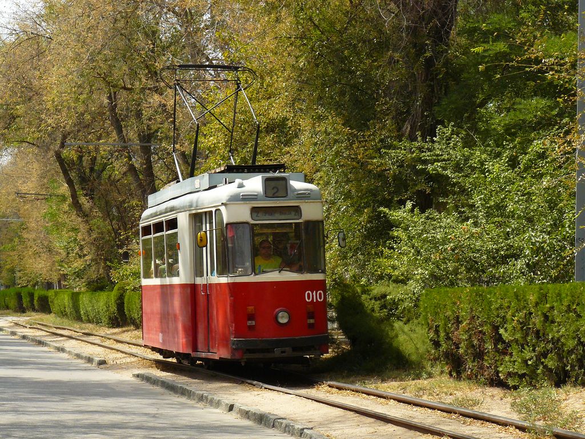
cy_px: 220
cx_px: 292
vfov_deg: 14.2
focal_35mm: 104
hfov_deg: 18.9
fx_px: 1758
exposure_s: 1/400
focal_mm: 17.3
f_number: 5.6
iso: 200
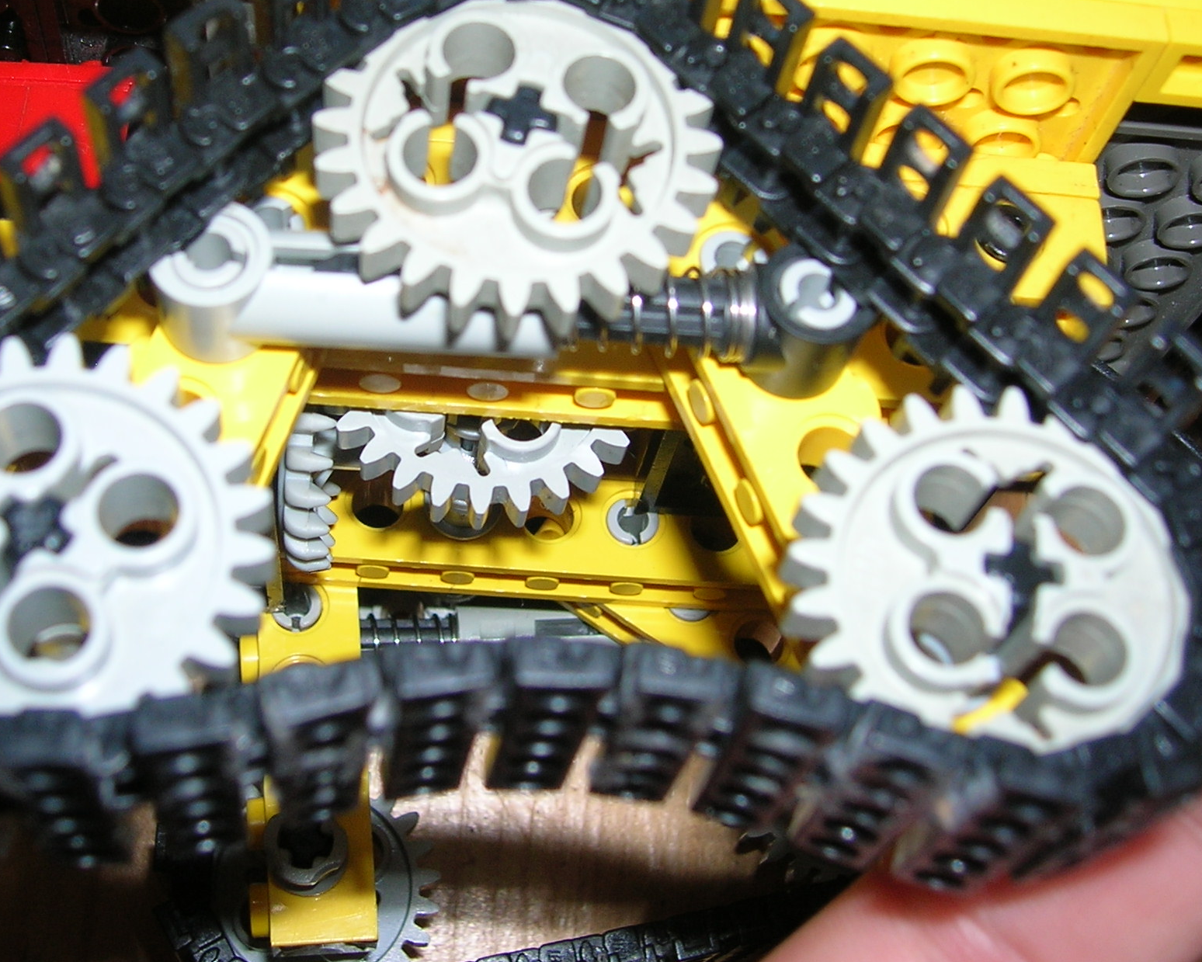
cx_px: 518
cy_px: 342
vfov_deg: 30.7
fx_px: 1743
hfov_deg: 38.0
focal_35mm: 49
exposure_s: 1/60.1
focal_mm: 5.7
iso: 50
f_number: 2.9
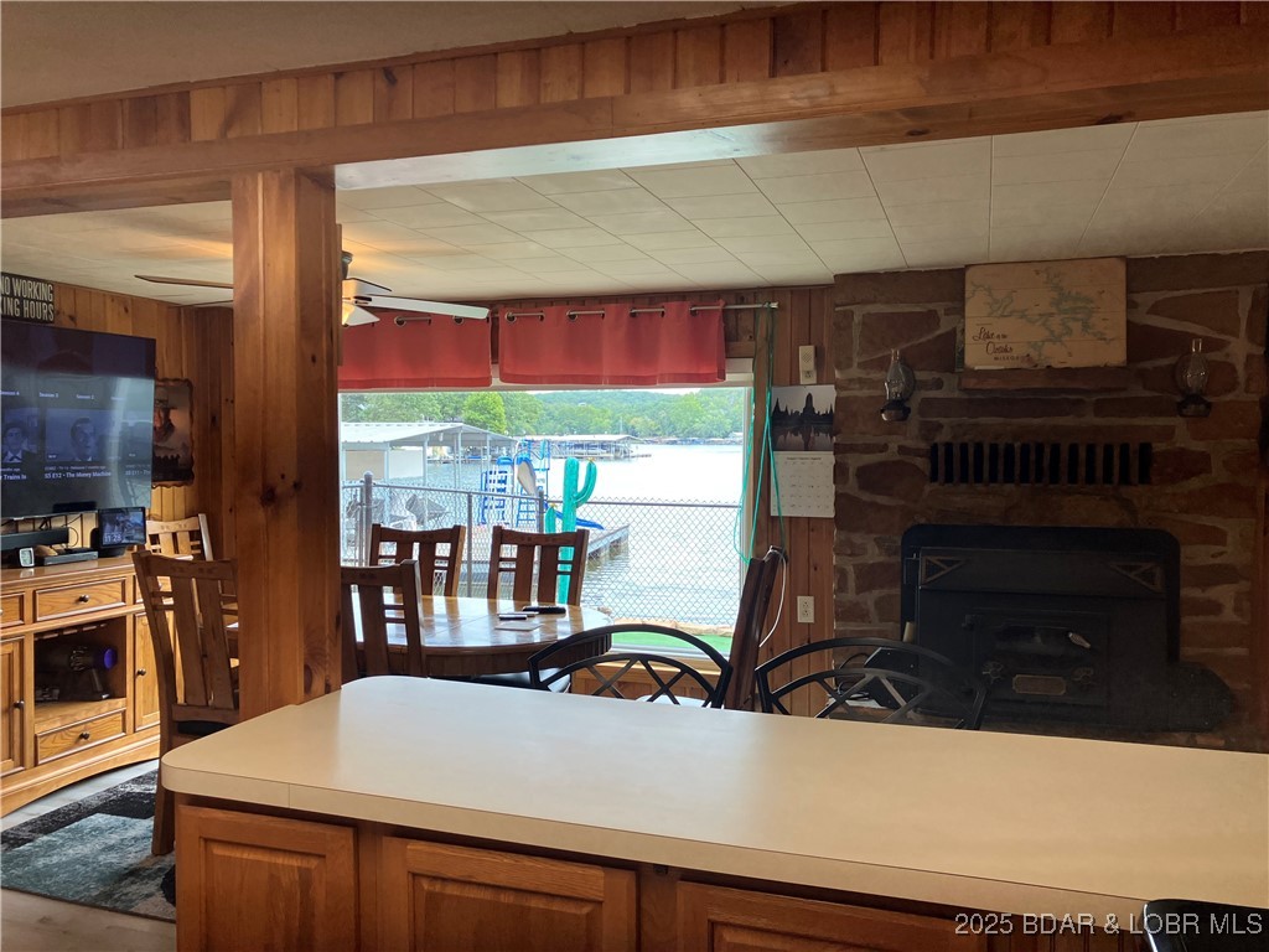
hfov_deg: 63.4
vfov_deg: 49.7
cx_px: 634
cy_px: 476
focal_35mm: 28
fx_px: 1026
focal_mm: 3.99
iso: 50
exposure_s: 1/120
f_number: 1.8
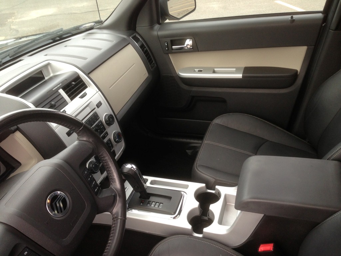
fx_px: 325
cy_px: 128
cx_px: 170
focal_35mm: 33
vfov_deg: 42.9
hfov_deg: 55.4
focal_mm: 4.13
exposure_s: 1/60
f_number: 2.4
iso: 64
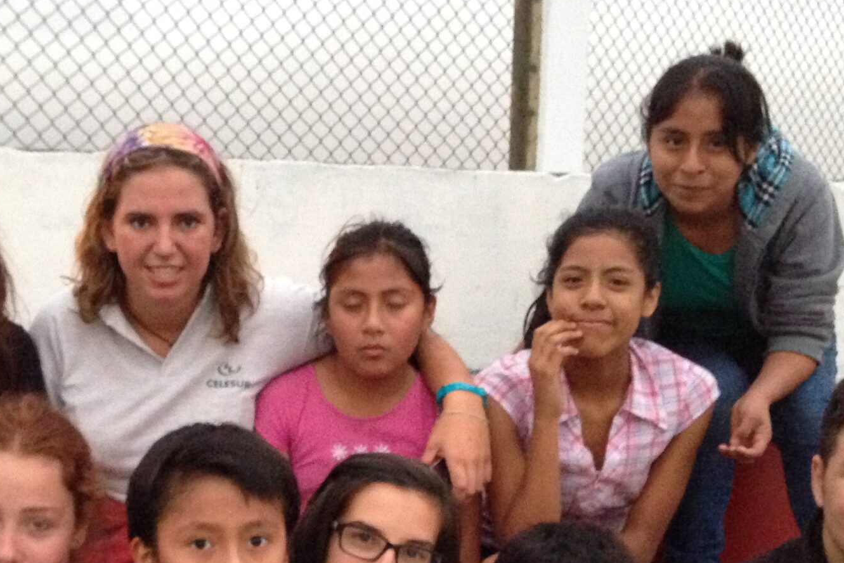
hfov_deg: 30.3
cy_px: 459
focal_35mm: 66
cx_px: 287
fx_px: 1548
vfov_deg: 20.4
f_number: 2.4
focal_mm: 4.12
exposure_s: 1/15
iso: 640
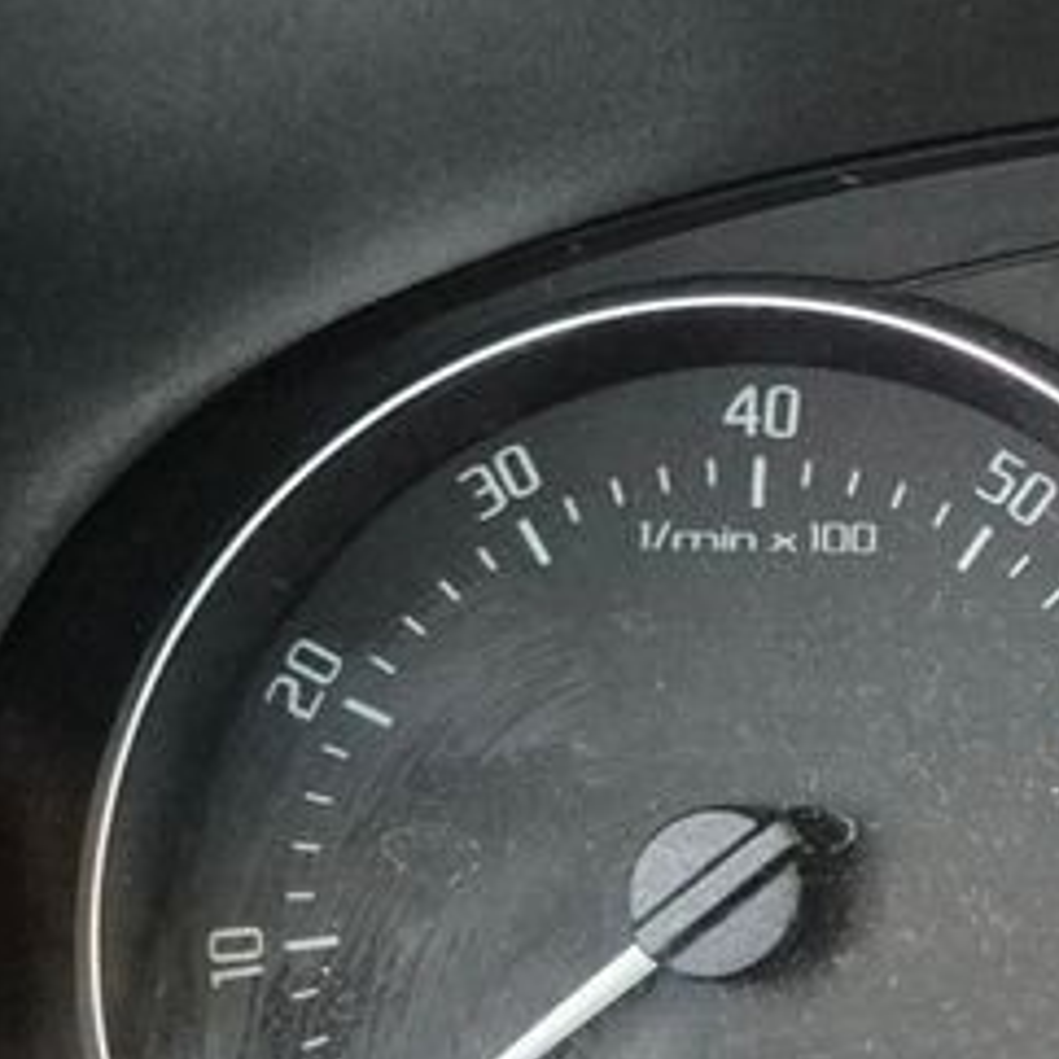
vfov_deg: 20.1
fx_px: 2977
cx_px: 1532
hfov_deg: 18.2
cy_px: 403
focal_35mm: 86
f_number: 1.8
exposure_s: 1/100
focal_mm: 5.4
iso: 2000
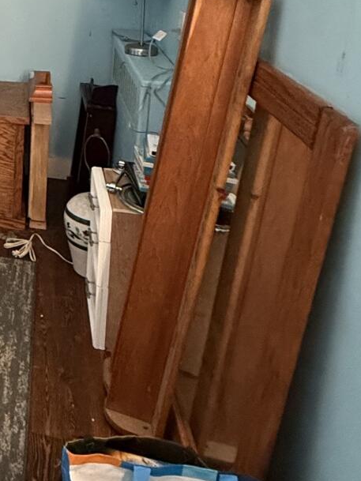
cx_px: -180
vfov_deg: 37.7
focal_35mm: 46
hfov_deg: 24.5
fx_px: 639
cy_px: 22
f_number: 2.2
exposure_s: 1/60
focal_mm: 2.22
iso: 800
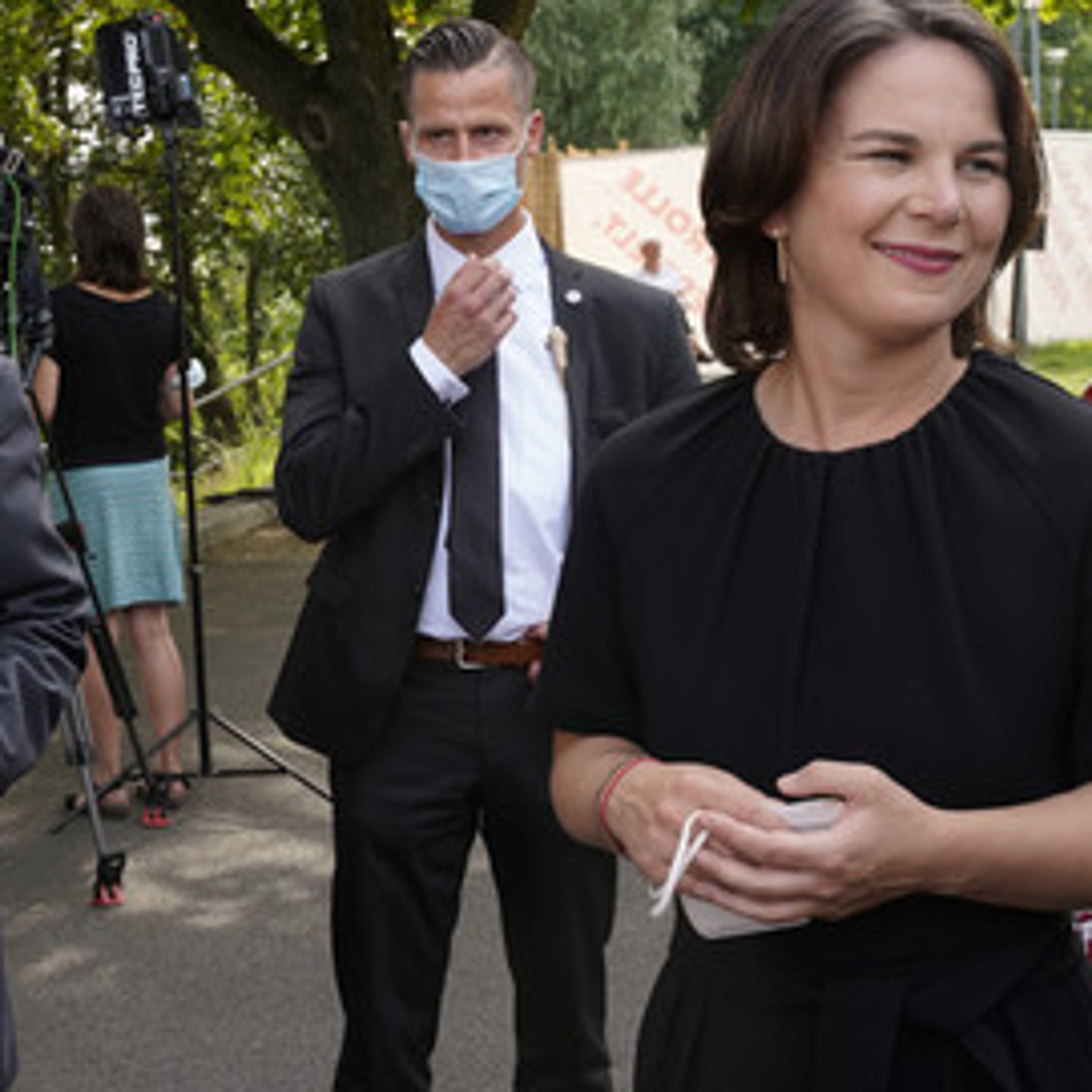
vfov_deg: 26.5
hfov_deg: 26.0
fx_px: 2320
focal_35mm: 65
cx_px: 220
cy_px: 508
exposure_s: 1/250
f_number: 9
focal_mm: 46
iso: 640
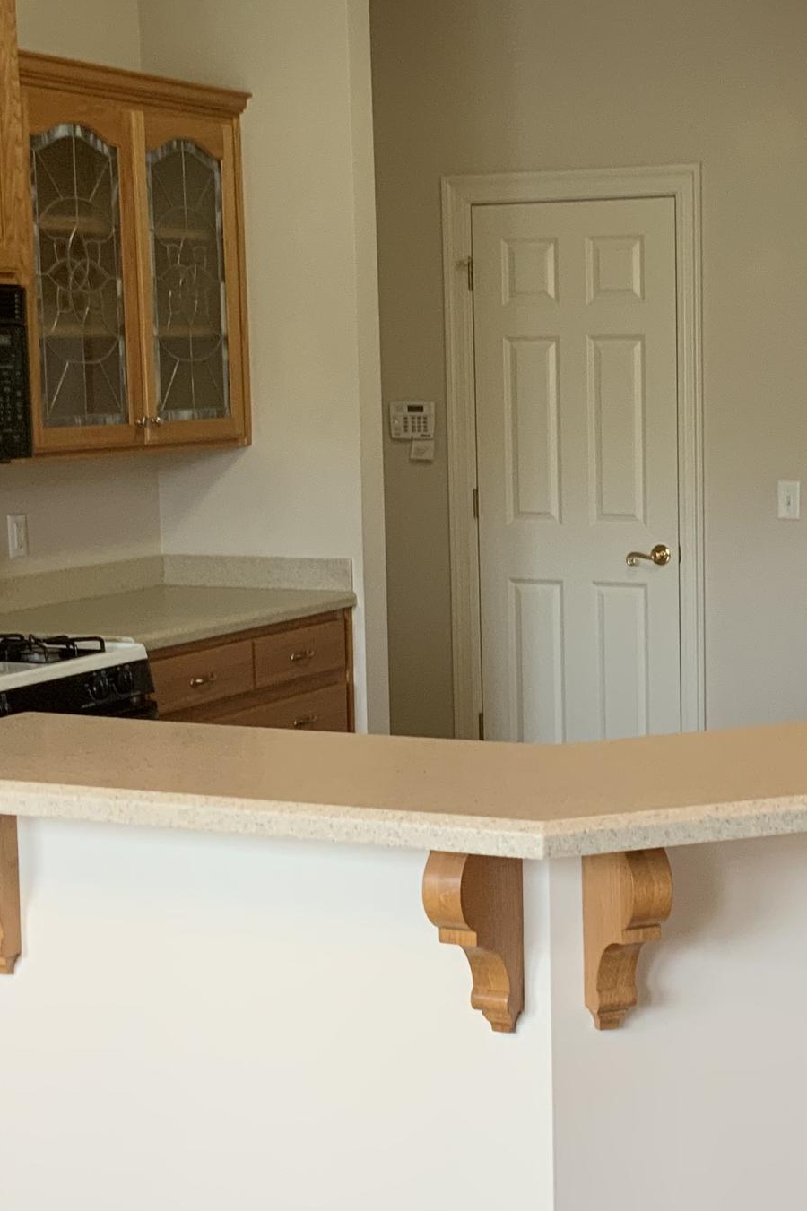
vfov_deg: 30.1
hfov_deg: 20.1
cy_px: 605
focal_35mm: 67
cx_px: 614
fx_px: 2254
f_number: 1.8
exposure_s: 1/60
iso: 50
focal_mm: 3
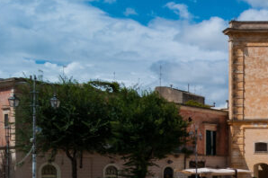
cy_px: 168
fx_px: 422
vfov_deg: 23.1
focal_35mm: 57
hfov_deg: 23.3
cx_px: 454
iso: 200
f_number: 13
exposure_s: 1/180
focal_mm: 11
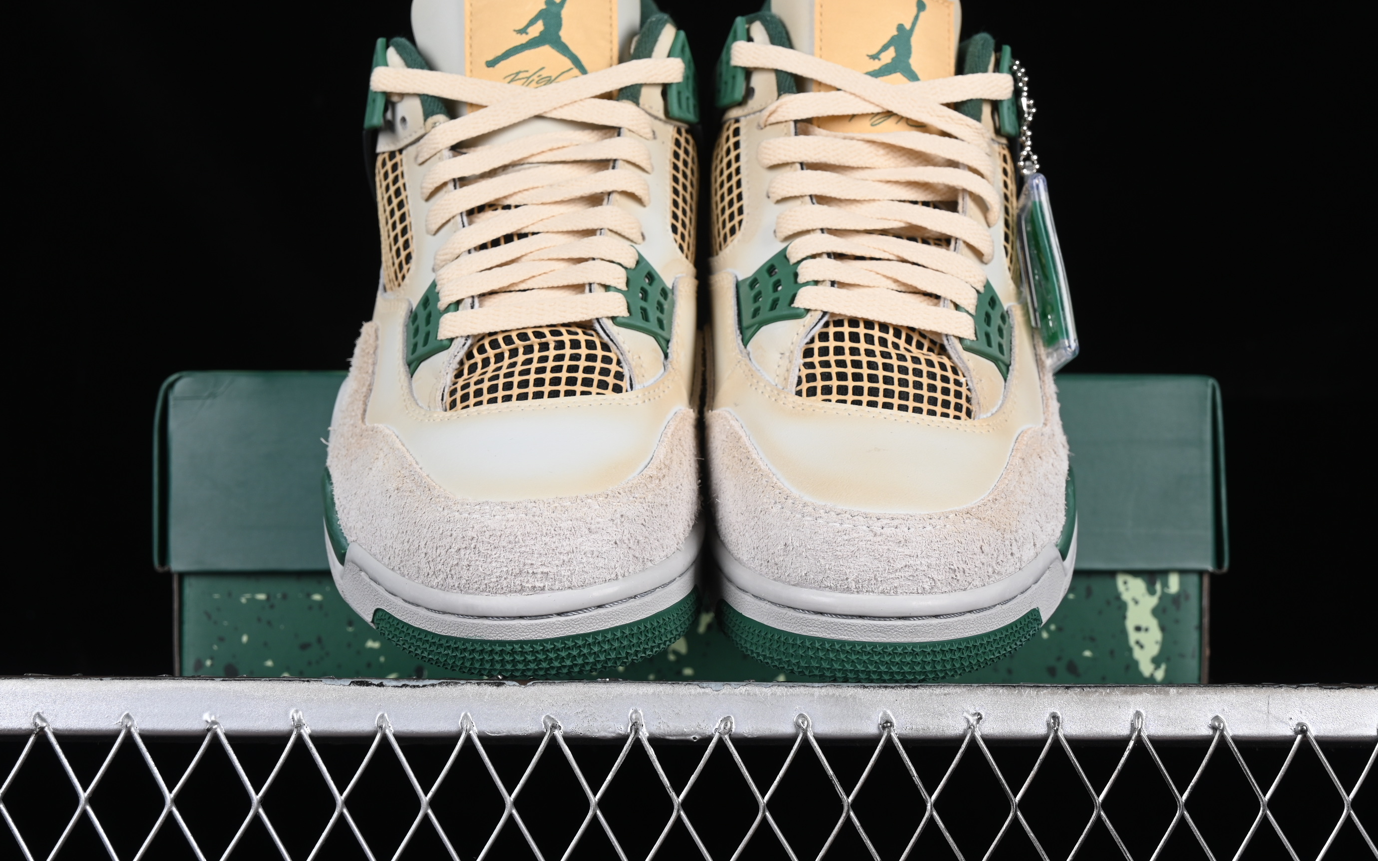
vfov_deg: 16.9
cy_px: 409
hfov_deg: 26.8
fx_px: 2891
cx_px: 687
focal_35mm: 77
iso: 160
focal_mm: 50
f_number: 8
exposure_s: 1/80
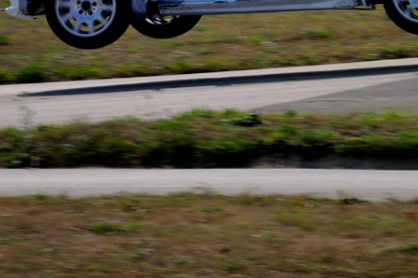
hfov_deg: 2.4
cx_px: 288
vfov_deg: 1.6
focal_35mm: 865
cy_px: -51
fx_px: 10039
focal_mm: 240
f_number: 10
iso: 200
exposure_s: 1/400
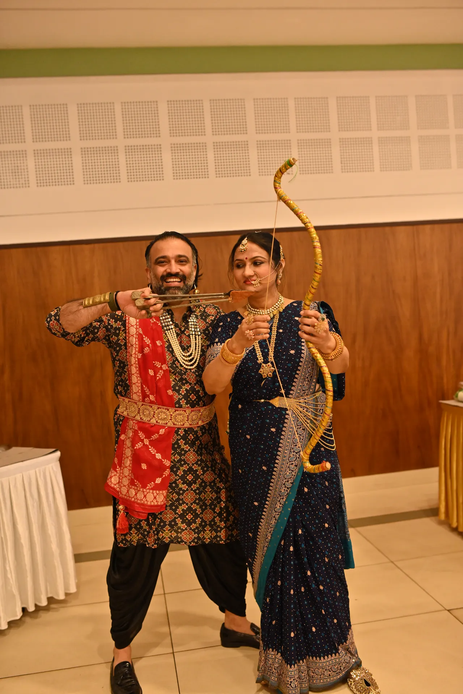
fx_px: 675
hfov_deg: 37.9
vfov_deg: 54.4
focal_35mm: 35
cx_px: 232
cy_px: 347
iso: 1250
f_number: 2.2
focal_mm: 35
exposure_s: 1/200
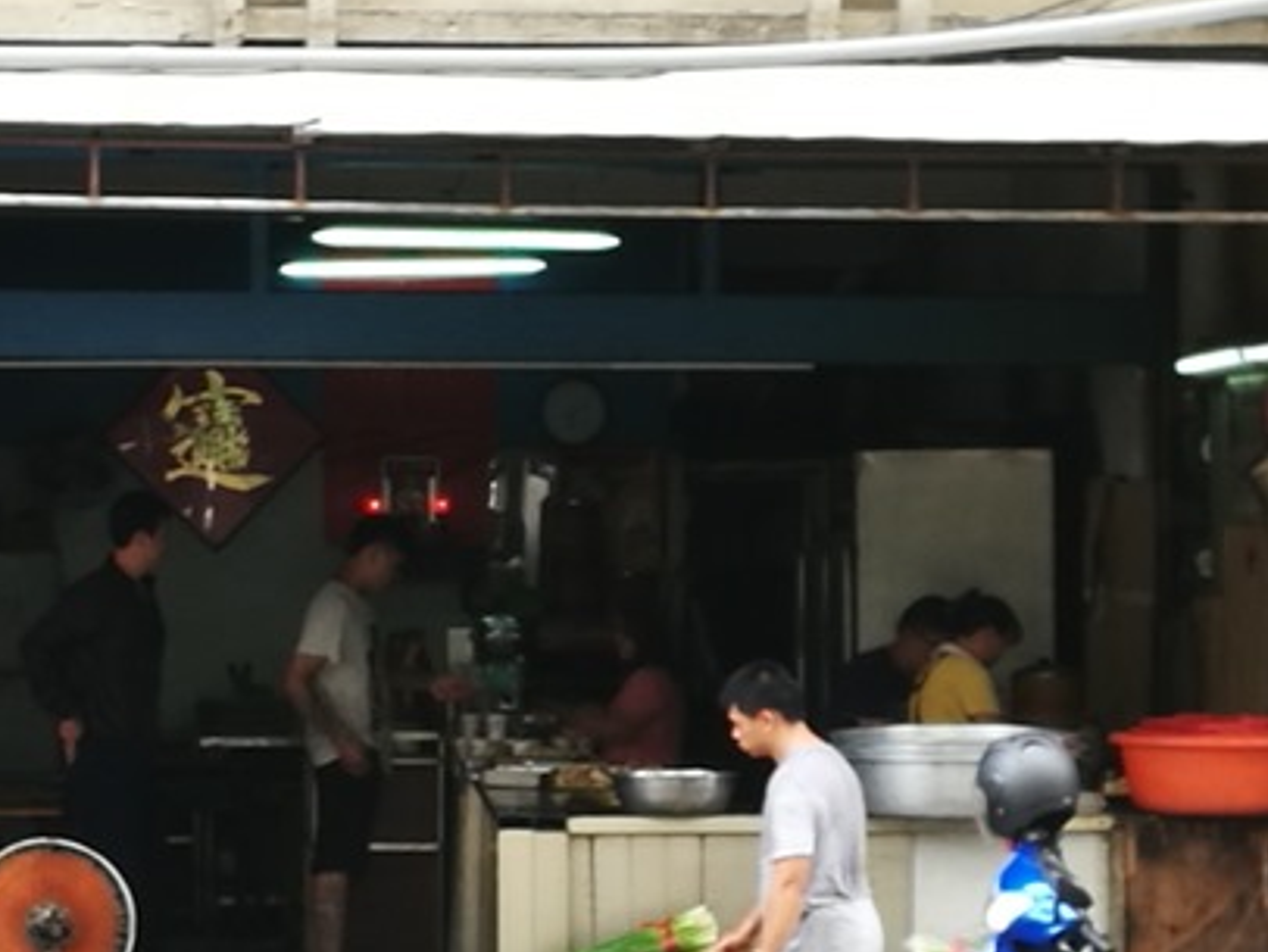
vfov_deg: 8.3
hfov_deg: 11.0
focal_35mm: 179
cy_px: 602
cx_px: 550
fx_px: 6561
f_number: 2.2
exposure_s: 1/120
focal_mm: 4.5
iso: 64
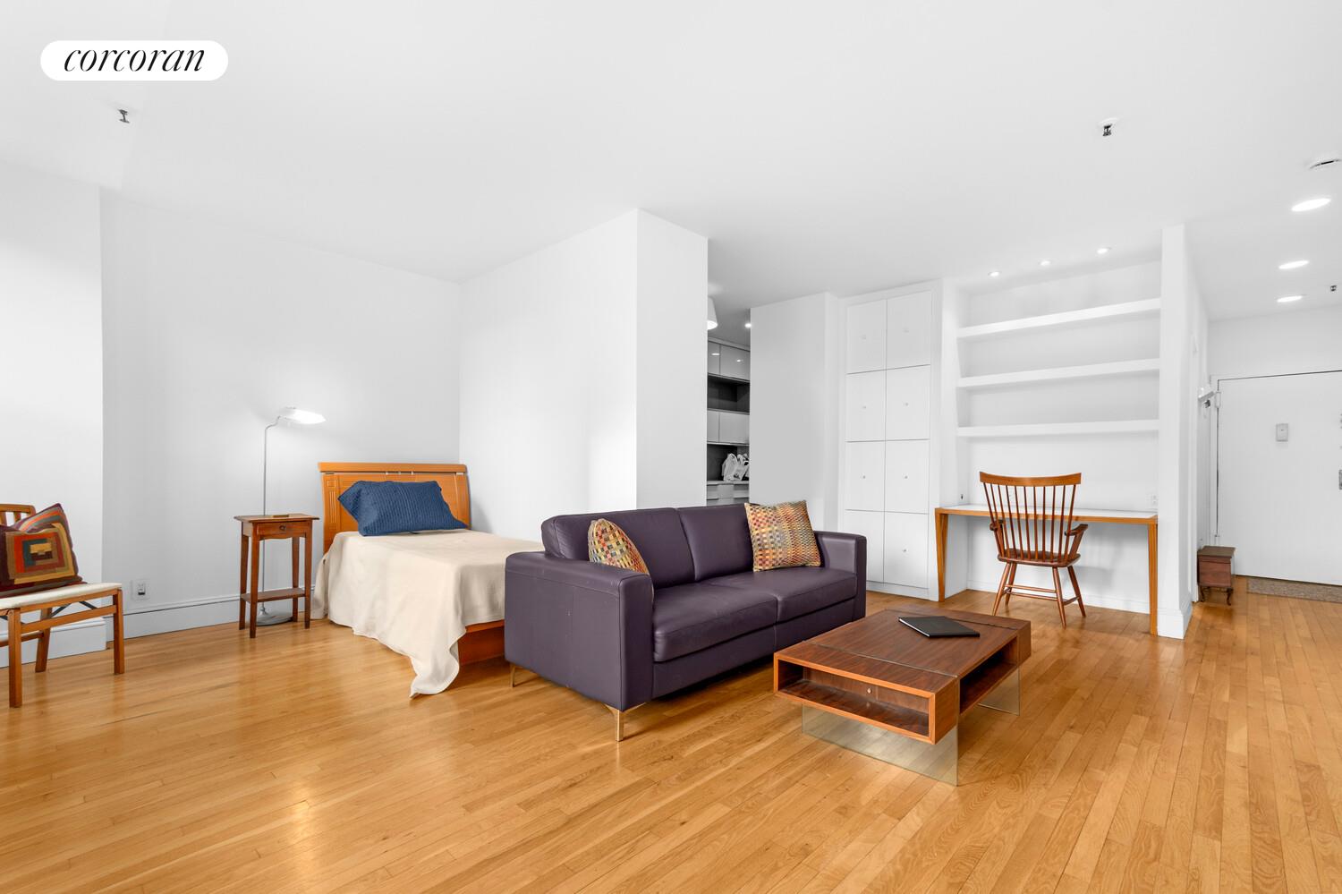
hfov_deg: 100.4
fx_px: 559
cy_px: 447
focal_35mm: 15
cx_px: 671
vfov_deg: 77.3
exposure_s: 1/2
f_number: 10
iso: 200
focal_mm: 10
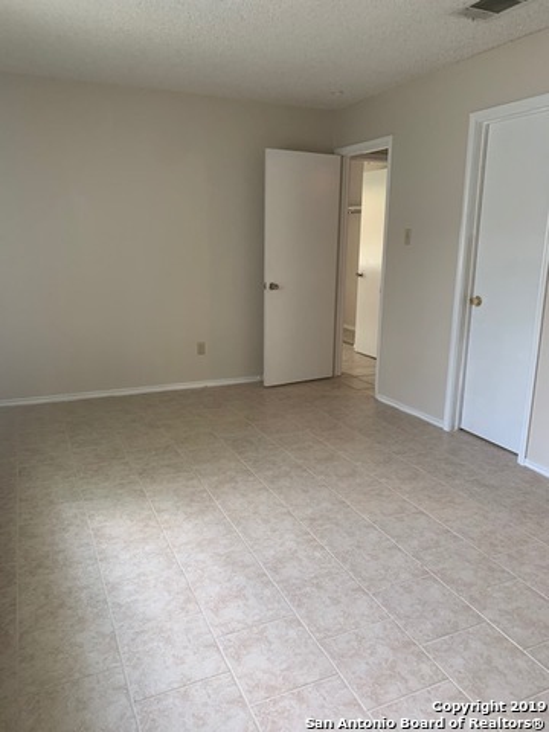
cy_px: 366
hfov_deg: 53.1
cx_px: 274
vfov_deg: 67.3
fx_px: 550
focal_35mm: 26
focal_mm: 4.25
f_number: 1.8
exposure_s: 1/64
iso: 100
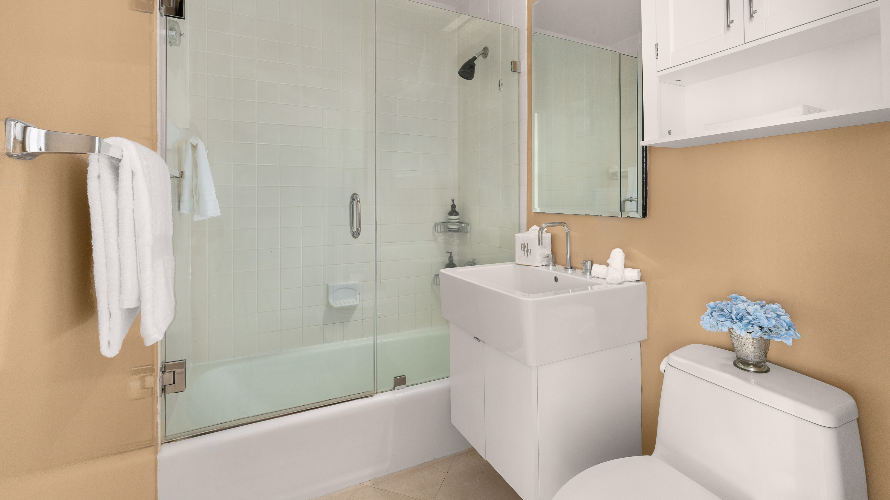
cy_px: 200
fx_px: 414
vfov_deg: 61.8
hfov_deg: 94.2
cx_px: 443
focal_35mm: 18
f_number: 11
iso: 1000
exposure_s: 2
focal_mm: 16.5
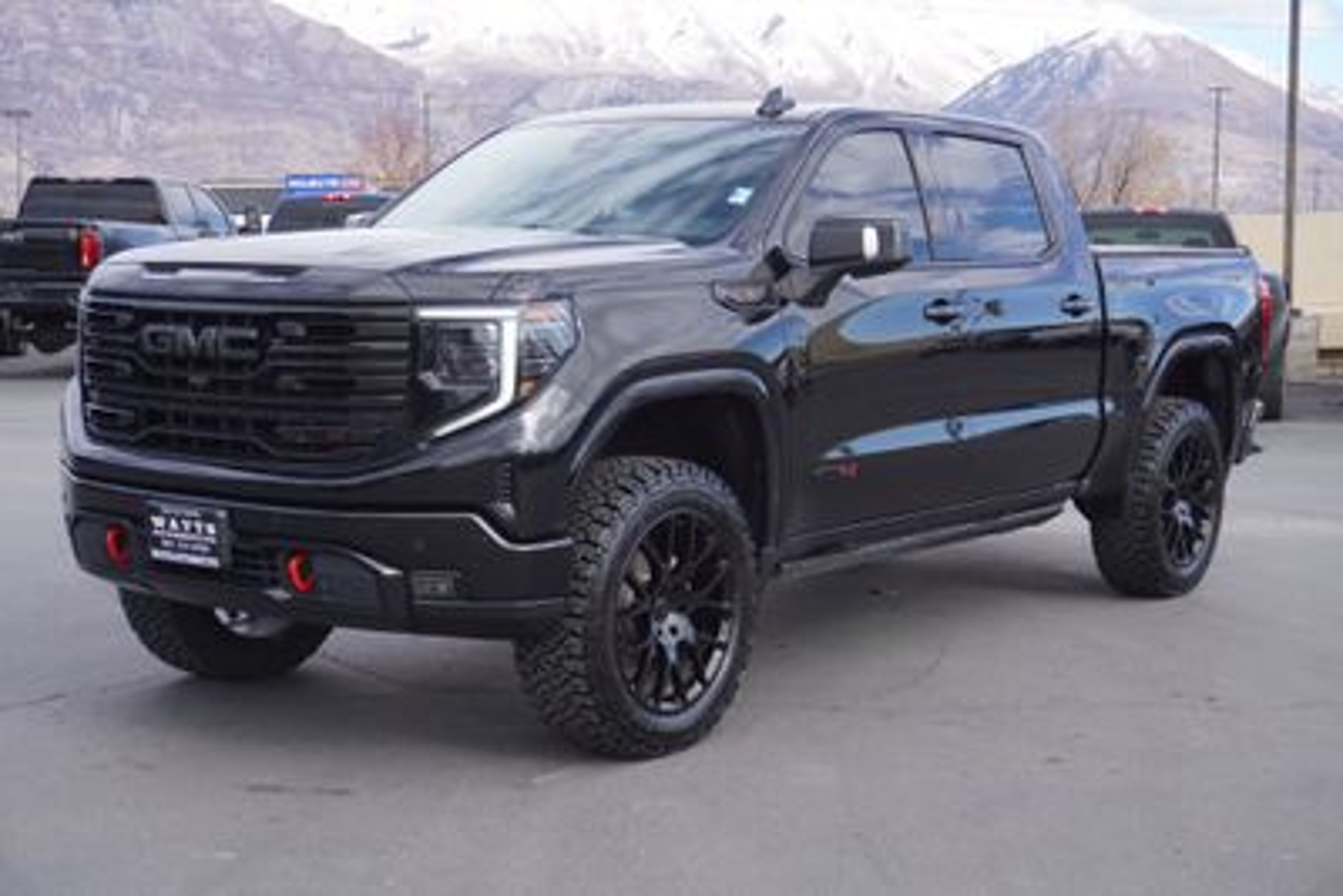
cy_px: 448
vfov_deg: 25.1
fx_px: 2015
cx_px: 672
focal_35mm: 54
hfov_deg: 36.9
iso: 100
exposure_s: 1/100
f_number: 7.1
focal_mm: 36
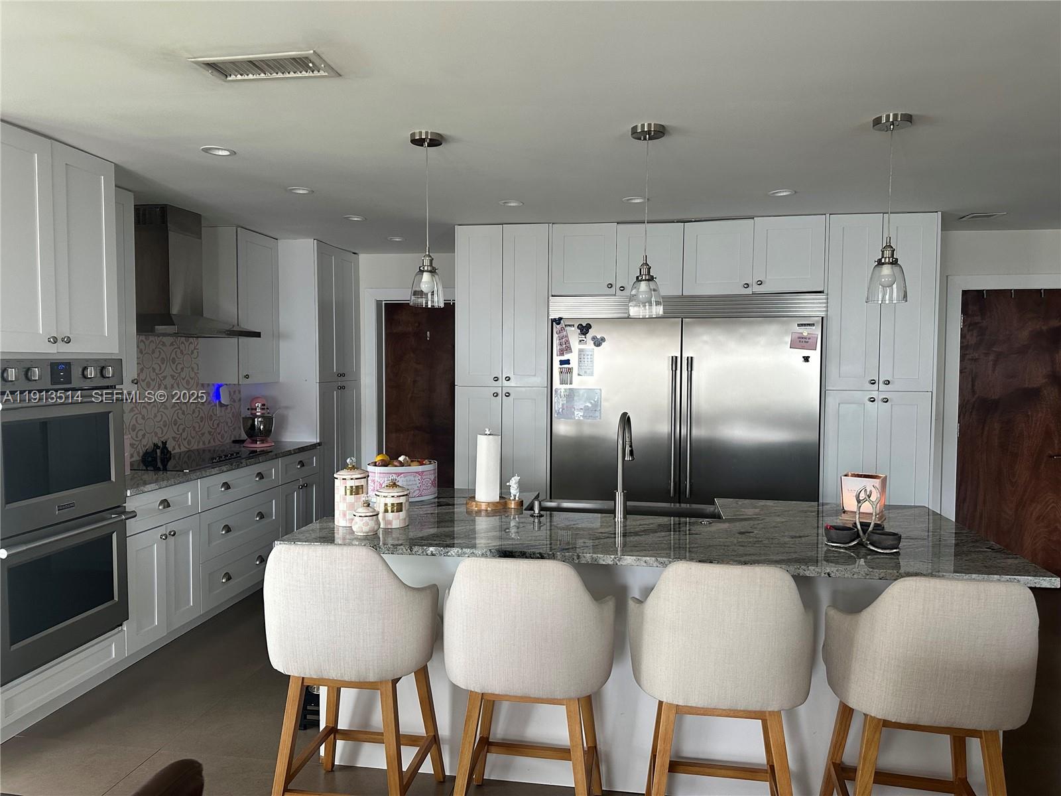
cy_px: 398
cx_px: 530
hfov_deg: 71.6
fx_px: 736
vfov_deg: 56.8
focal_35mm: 24
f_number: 1.78
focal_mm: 6.86
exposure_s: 1/120
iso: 200
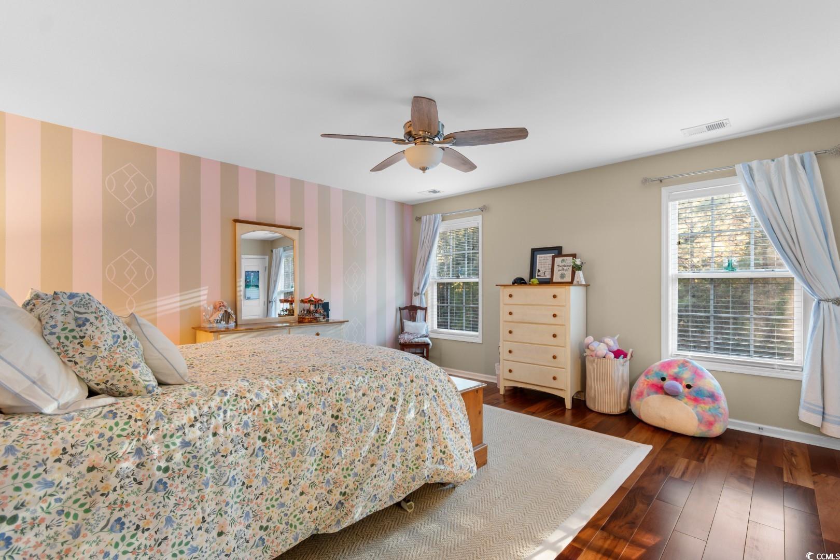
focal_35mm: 15
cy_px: 280
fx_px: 350
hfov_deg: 100.4
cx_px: 420
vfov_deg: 77.3
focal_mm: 10
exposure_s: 1/2
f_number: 4.5
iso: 100
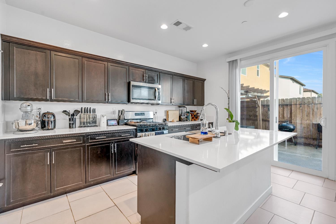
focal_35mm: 16
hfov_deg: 96.7
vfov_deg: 73.7
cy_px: 112
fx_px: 149
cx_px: 168
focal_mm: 16
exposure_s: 1/8
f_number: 7.1
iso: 640
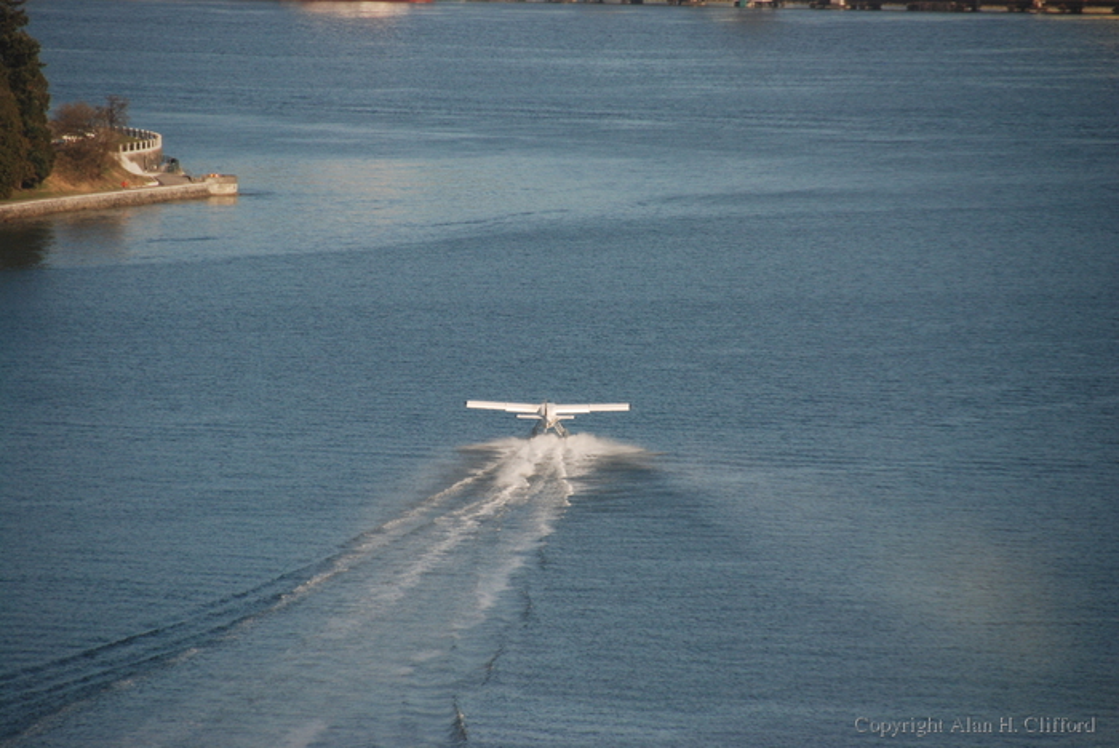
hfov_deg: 6.9
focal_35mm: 300
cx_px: 560
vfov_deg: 4.6
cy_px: 374
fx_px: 9332
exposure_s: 1/250
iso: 400
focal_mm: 200
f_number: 5.6
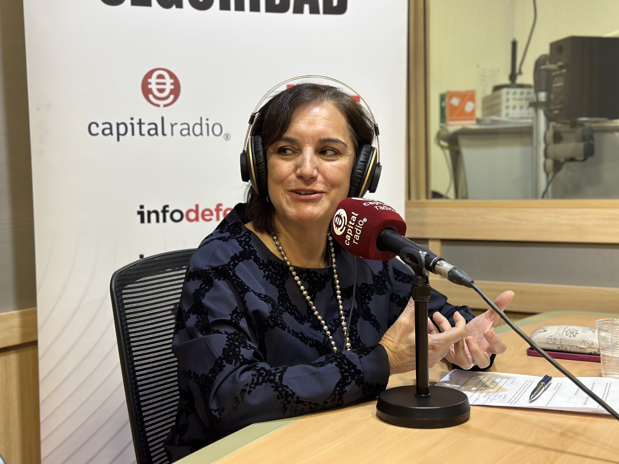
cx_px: 310
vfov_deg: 29.7
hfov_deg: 38.9
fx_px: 876
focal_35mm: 49
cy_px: 233
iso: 200
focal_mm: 6.86
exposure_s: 1/50
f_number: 1.78
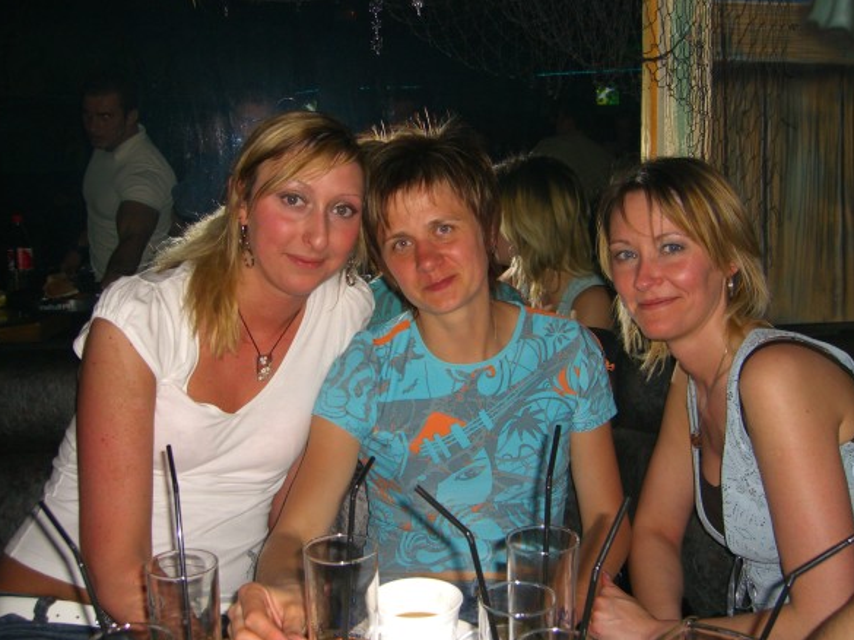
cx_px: 422
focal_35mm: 39
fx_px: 962
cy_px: 317
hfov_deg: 47.9
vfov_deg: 36.8
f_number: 2.8
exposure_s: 1/60
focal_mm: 7.9
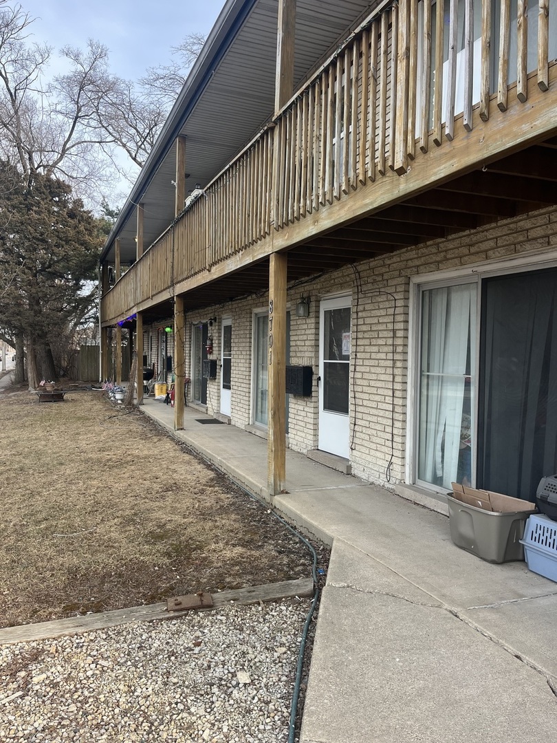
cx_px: 278
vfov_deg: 67.3
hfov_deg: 53.1
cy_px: 372
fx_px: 558
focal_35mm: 26
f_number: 1.6
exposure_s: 1/475
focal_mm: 5.1
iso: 50
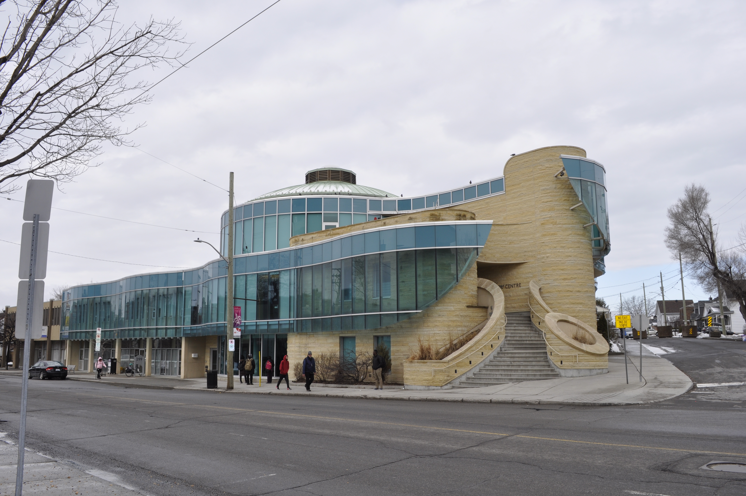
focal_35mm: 30
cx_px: 373
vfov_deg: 43.5
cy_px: 248
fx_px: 621
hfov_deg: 62.0
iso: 200
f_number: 11
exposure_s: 1/200
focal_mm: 20
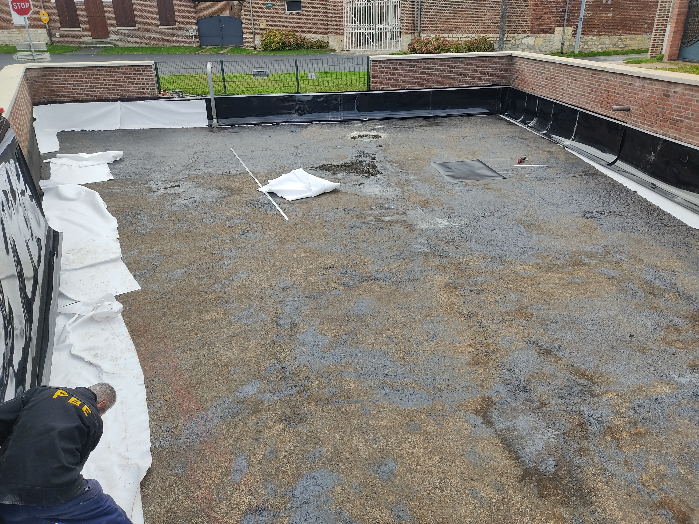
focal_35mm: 26
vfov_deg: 53.1
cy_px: 262
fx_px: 525
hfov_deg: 67.3
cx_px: 350
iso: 100
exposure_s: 1/317
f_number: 1.79
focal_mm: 4.74
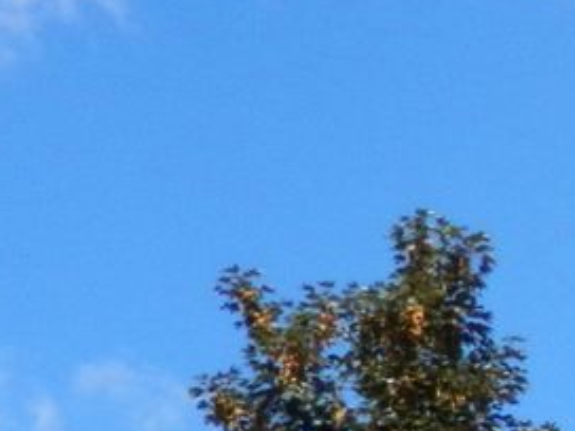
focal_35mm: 194
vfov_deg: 7.4
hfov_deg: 9.6
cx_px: 1061
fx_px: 3222
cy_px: 839
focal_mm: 6
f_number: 9.7
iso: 80
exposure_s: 1/125
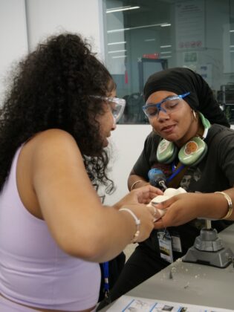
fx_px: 487
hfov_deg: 27.0
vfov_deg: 35.5
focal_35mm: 54
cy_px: 156
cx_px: 117
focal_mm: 27
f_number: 4.6
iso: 800
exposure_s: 1/60
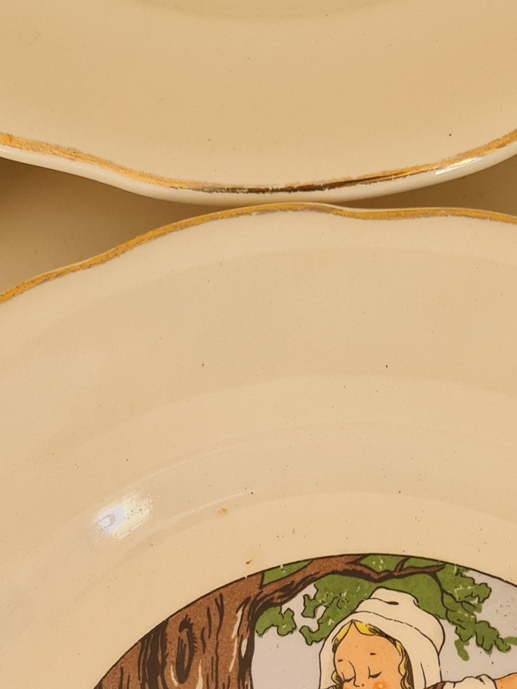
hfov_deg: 19.1
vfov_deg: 22.5
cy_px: 910
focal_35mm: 77
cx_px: 347
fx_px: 1533
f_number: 1.8
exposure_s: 1/100
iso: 100
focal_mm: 5.4
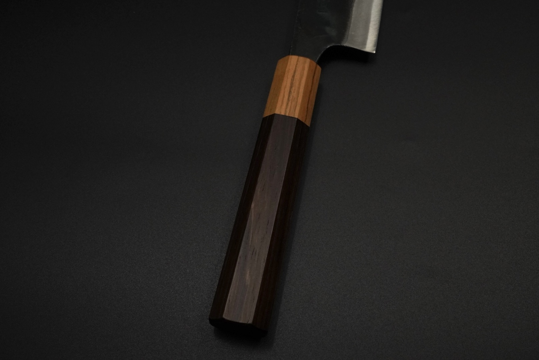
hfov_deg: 46.5
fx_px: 627
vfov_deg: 32.1
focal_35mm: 42
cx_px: 270
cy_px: 180
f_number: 9
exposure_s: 1/160
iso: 1600
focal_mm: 27.9
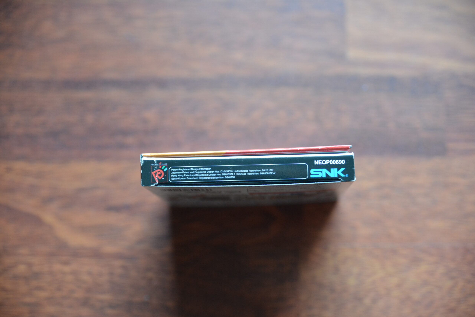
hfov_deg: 28.8
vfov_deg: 19.5
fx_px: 924
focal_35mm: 70
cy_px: 158
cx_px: 238
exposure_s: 1/50
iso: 2000
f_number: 2.8
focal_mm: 70
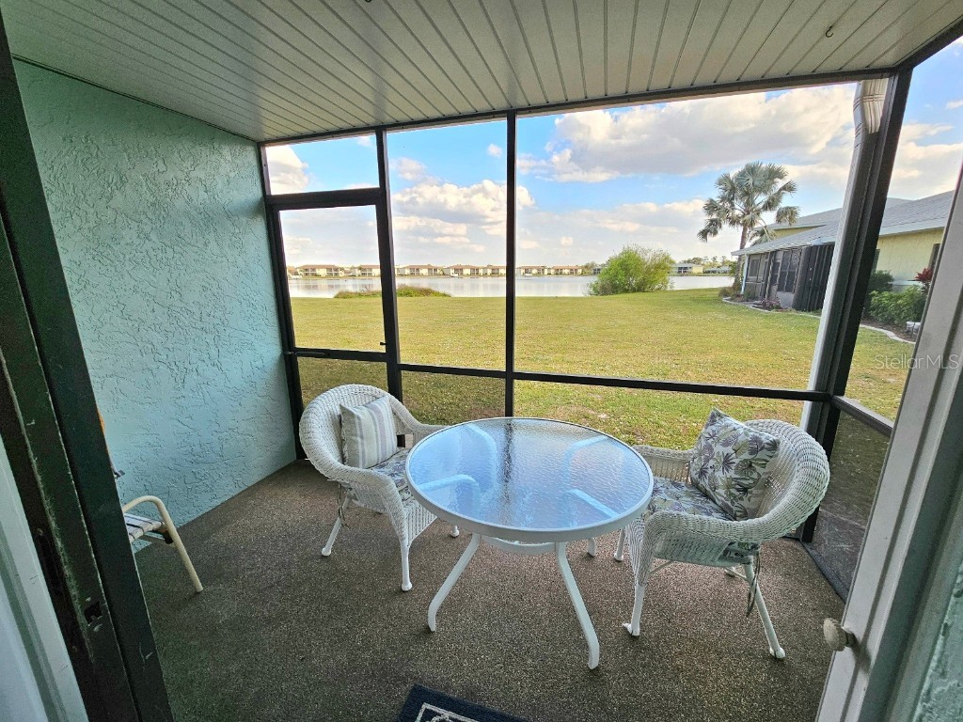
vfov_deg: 89.9
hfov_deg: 106.2
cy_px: 361
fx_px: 362
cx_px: 482
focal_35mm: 13
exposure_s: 1/385
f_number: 2.2
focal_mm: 2.2
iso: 50
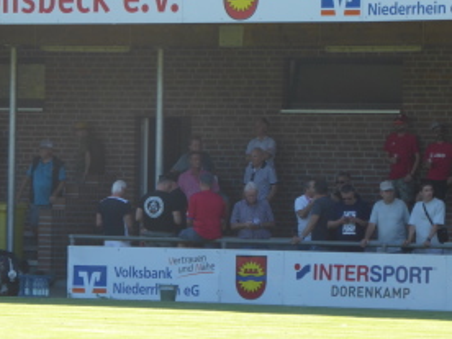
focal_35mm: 377
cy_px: 185
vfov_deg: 3.9
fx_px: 4923
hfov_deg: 5.3
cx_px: 93
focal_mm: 41.4
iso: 80
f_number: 5.6
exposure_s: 1/100
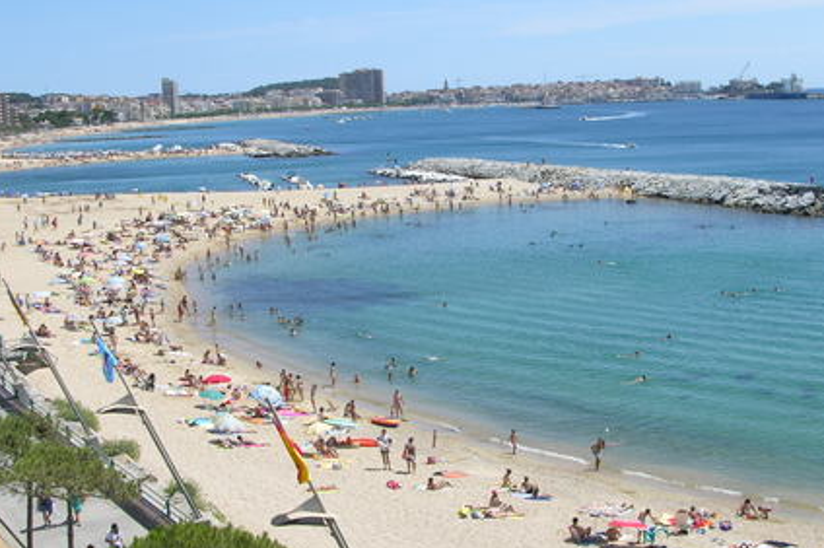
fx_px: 1258
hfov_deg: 36.2
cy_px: 276
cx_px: 449
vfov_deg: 24.6
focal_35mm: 55
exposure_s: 1/205
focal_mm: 8.9
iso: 50
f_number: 7.1
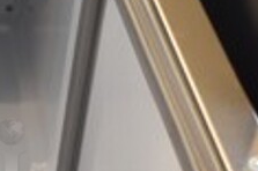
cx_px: -57
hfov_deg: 12.1
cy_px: 178
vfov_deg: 8.2
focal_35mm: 166
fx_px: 1188
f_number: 4
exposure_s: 1/125
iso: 1400
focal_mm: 27
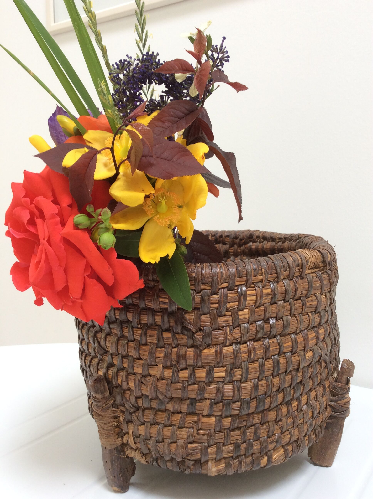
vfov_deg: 56.9
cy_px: 250
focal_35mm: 32
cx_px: 186
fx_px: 461
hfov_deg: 44.1
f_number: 2.4
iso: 32
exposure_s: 1/25
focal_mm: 3.3
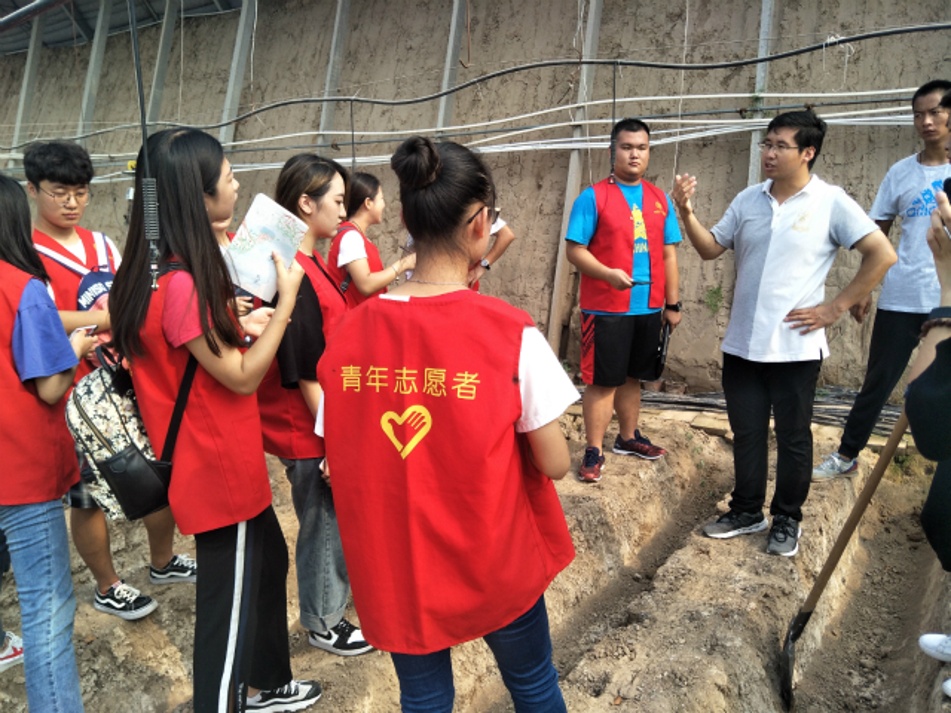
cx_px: 476
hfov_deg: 71.6
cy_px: 356
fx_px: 659
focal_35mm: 24
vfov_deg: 56.8
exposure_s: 1/480
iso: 34
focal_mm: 4.1
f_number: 1.7
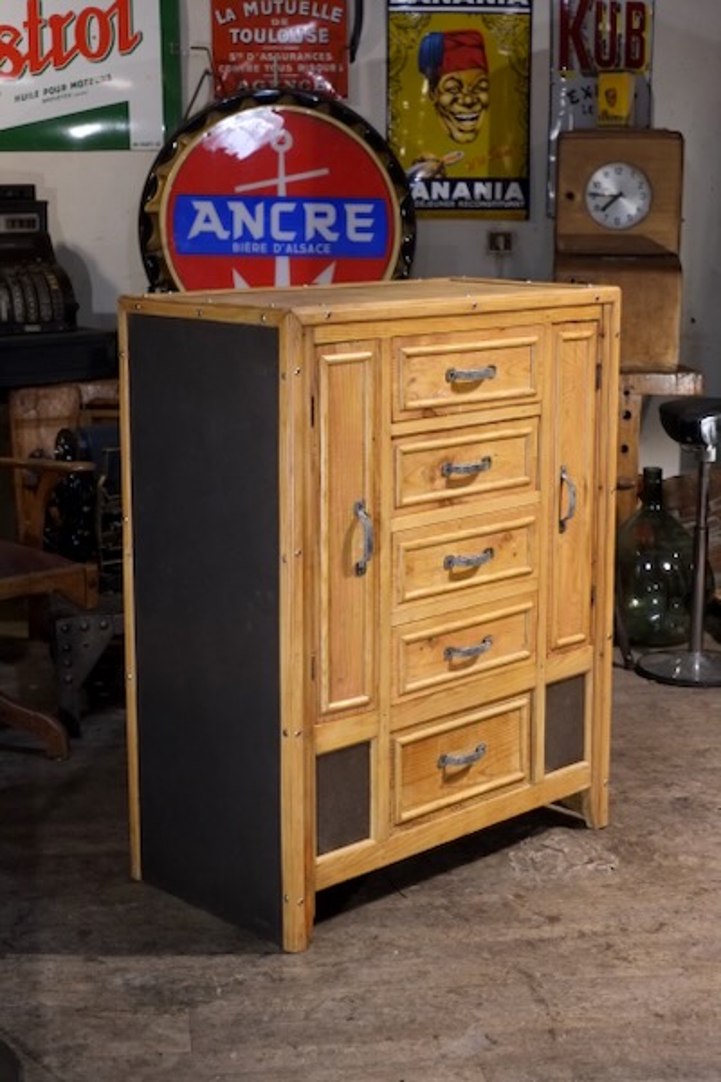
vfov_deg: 37.5
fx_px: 1592
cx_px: 360
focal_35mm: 53
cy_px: 541
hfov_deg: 25.5
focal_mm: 35
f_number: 4.5
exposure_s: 1/125
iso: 3200
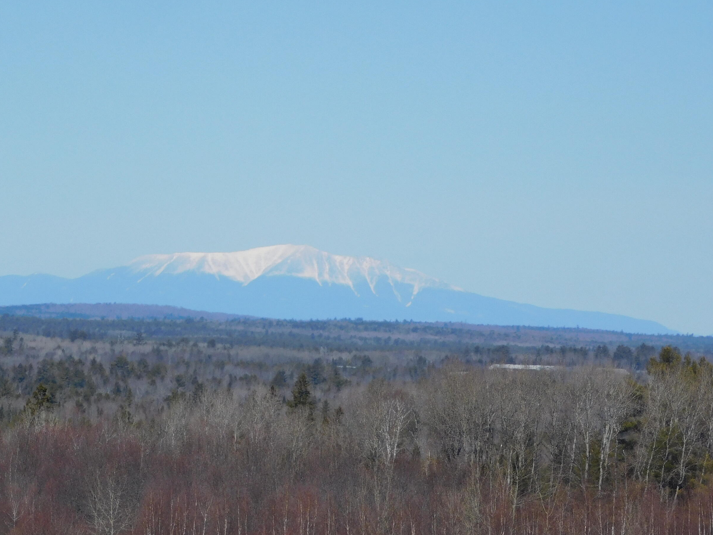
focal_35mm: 251
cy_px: 321
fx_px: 5170
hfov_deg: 7.9
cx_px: 271
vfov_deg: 5.9
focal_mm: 35.9
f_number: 5.4
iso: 125
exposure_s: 1/1000
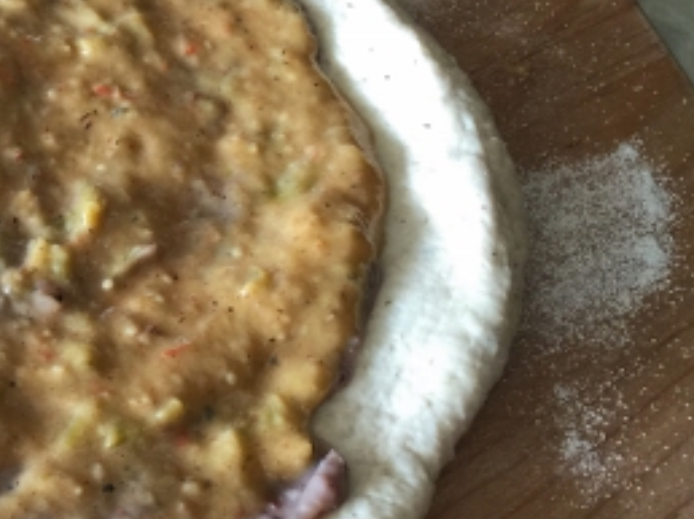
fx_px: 1442
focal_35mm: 72
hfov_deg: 24.5
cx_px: -140
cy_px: 290
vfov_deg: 20.4
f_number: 2.2
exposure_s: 1/30
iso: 32
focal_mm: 4.15
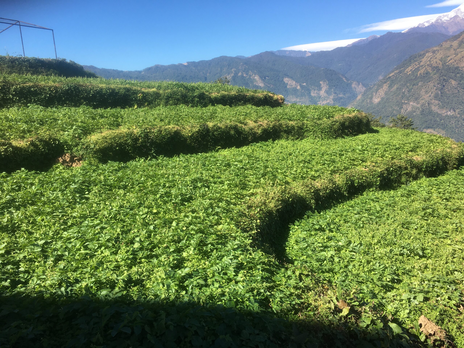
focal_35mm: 29
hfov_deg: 61.7
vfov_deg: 48.2
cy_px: 174
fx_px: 389
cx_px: 232
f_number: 2.2
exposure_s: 1/1040
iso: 25
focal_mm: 4.15
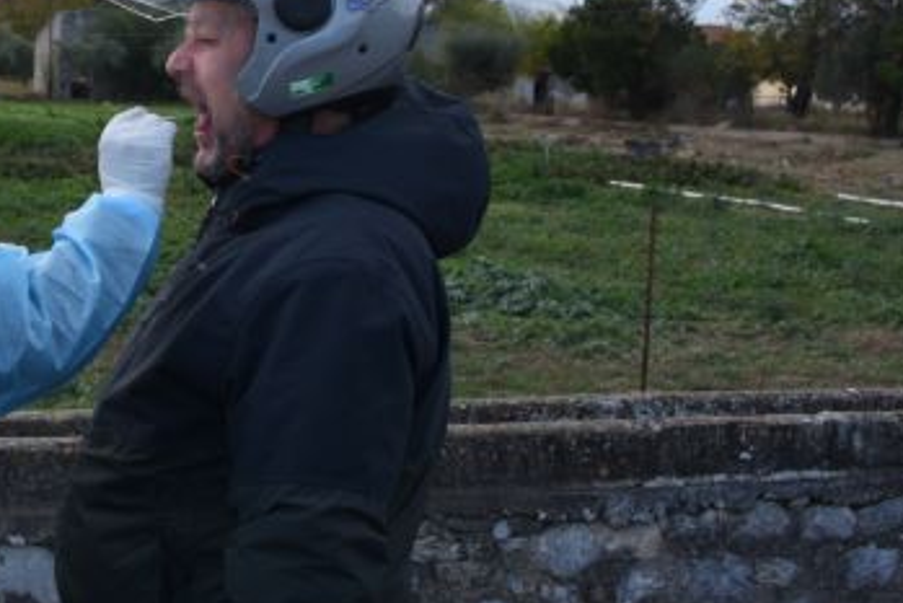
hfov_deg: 25.7
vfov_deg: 17.6
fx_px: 1932
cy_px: 149
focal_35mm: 77
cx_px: 135
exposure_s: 1/250
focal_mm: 28
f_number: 8
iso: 200
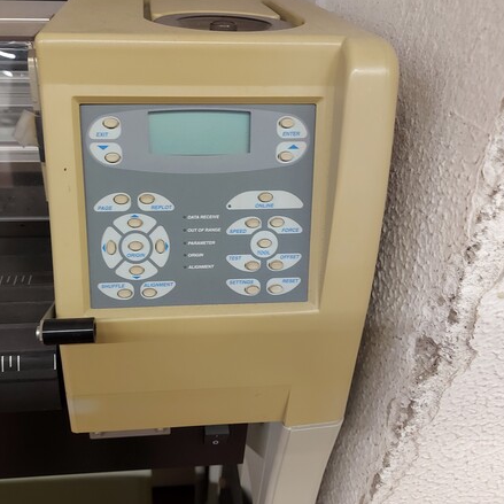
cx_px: 195
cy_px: 253
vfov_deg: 55.6
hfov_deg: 55.1
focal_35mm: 29
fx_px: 478
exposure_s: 1/50
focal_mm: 5.23
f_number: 1.8
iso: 200
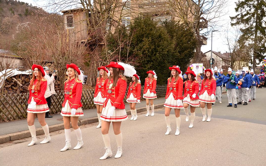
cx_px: 133
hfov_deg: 50.9
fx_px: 279
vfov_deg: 33.2
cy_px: 83
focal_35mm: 39
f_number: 5.6
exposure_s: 1/400
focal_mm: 25
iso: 400
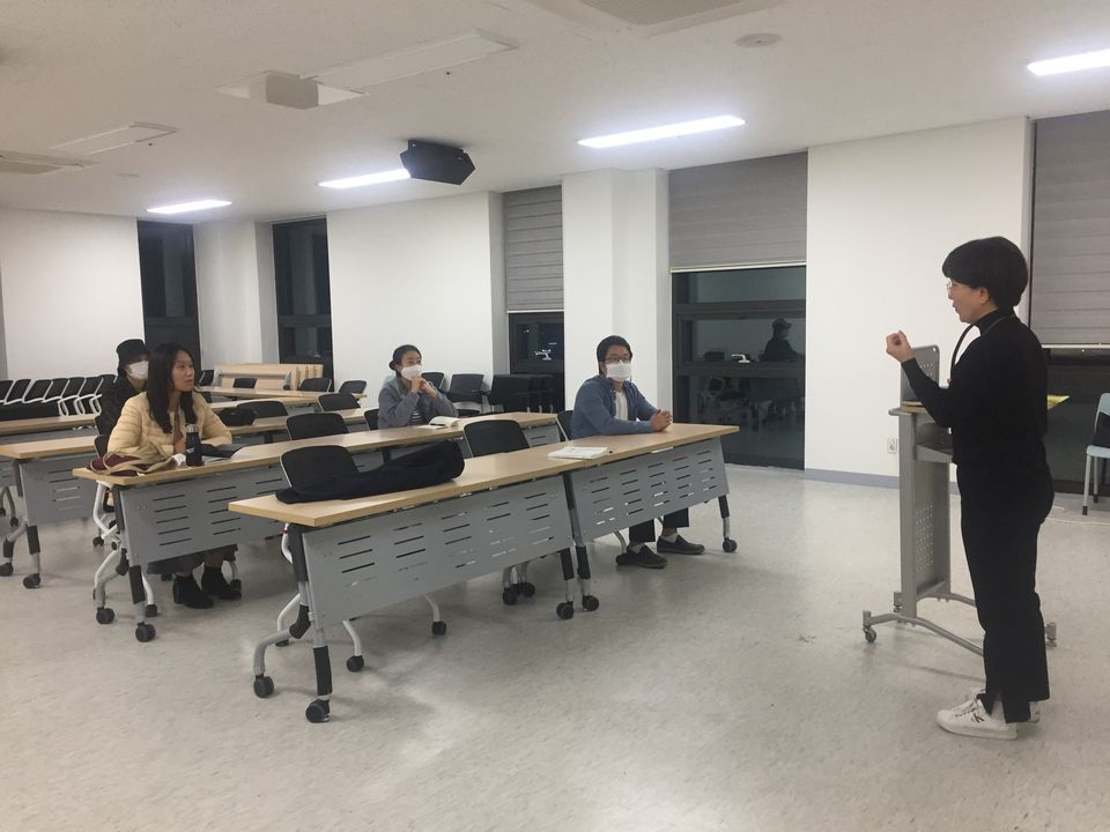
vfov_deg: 48.2
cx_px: 555
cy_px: 416
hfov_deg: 61.7
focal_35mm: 29
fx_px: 930
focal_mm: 4.15
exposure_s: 1/30
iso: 50
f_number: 2.2
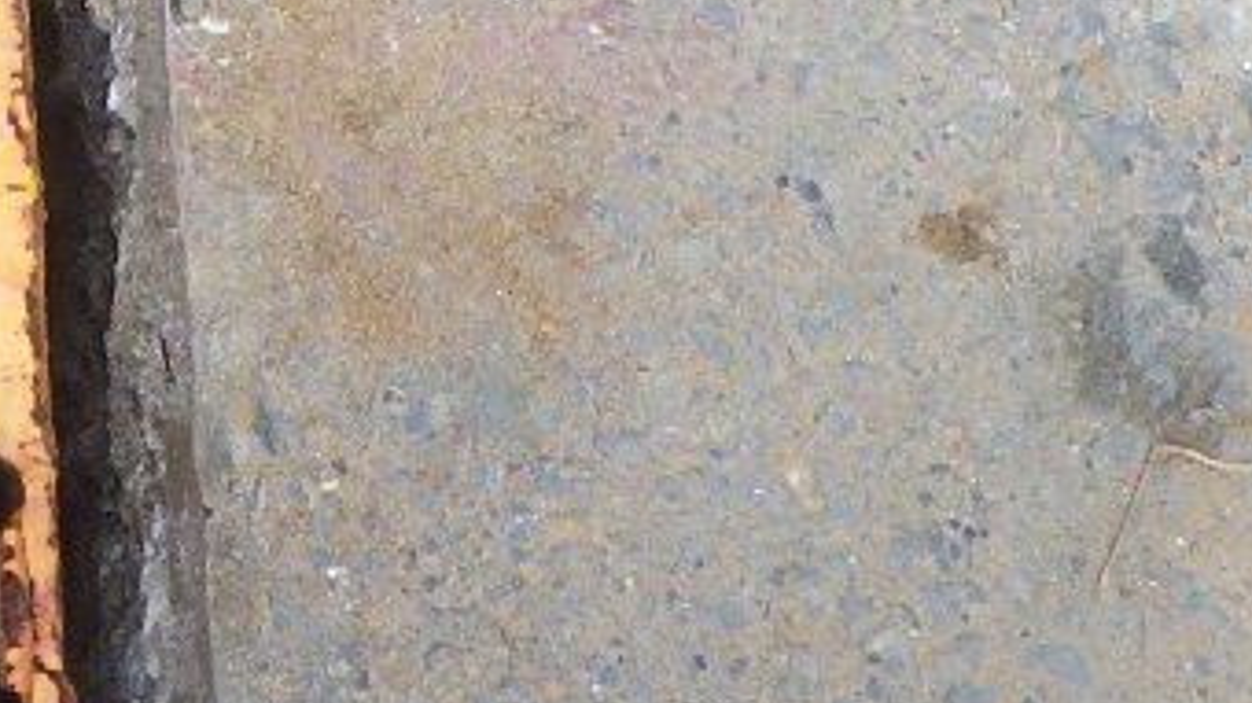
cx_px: -247
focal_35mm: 115
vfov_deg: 9.6
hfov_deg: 17.7
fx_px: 3817
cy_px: -847
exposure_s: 1/60
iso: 250
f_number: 3.5
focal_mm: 5
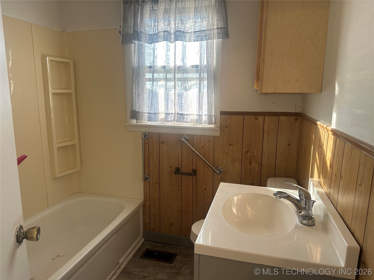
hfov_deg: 71.6
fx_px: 259
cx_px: 187
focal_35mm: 24
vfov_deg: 56.8
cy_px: 140
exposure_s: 1/144
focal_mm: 6.86
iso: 100
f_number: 1.78
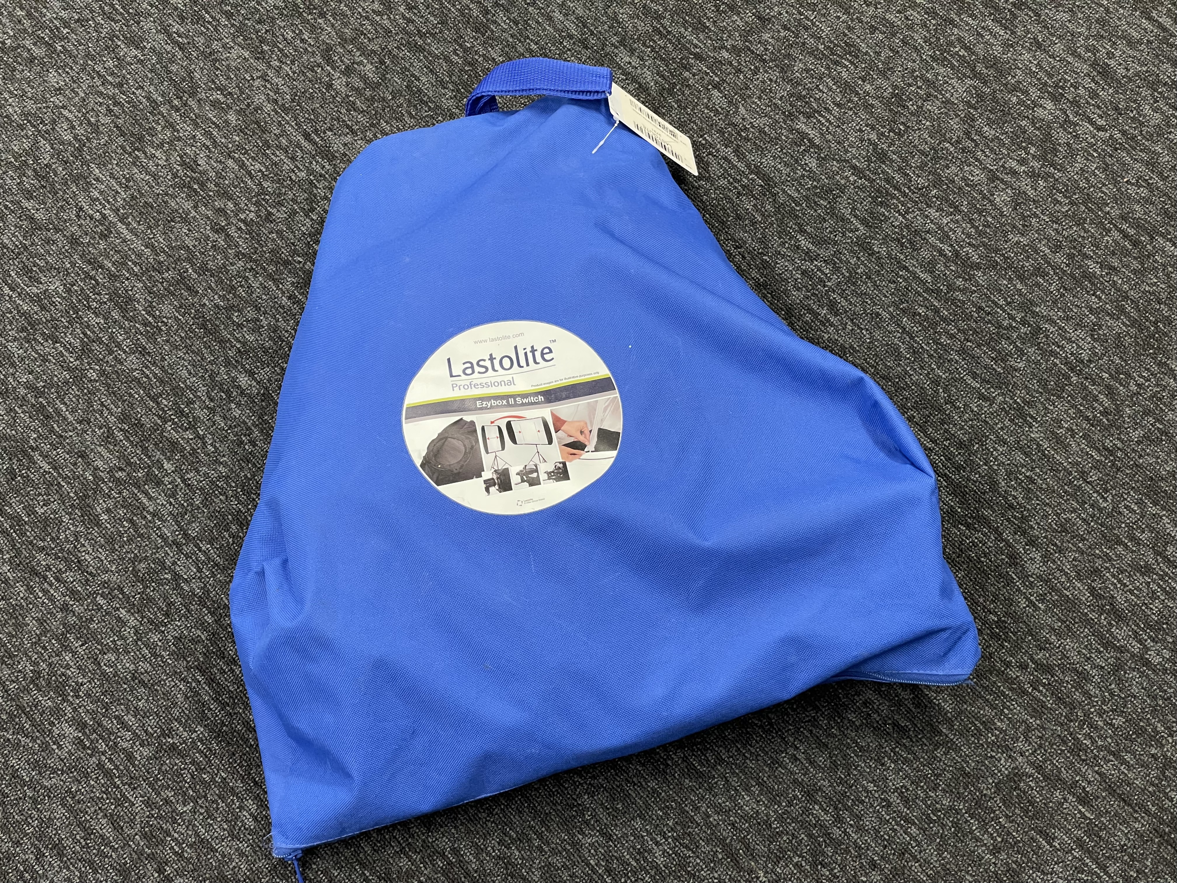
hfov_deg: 30.3
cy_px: 442
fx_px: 2176
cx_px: 588
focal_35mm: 64
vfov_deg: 22.9
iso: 250
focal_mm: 7.5
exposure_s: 1/50
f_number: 2.2
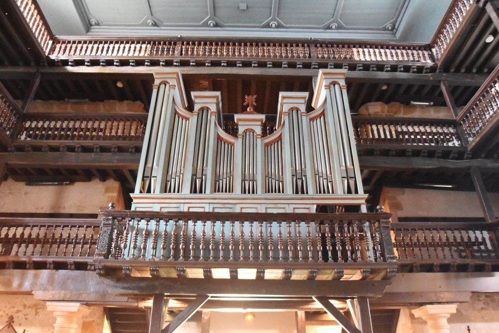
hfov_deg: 70.4
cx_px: 250
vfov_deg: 50.4
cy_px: 166
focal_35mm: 26
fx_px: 353
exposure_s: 1/13
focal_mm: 17
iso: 12800
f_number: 4.2
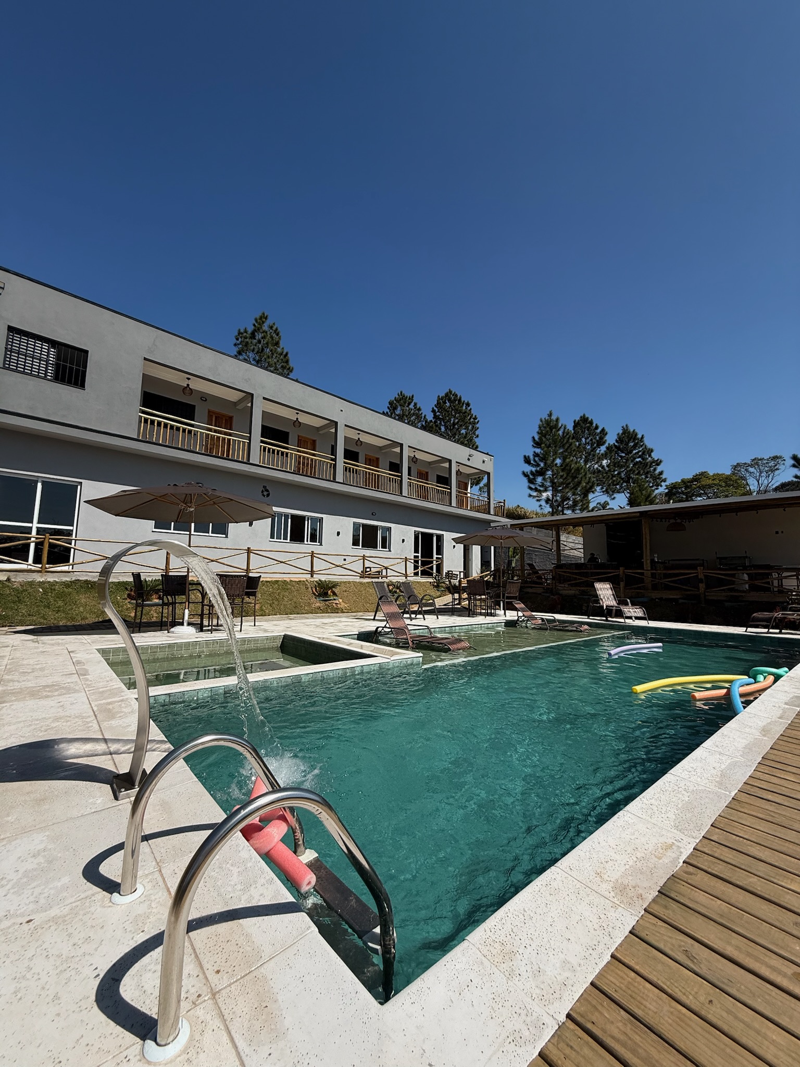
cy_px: 534
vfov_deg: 102.1
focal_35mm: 14
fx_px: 431
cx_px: 400
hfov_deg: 85.7
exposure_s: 1/3289
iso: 50
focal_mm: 2.22
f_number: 2.2
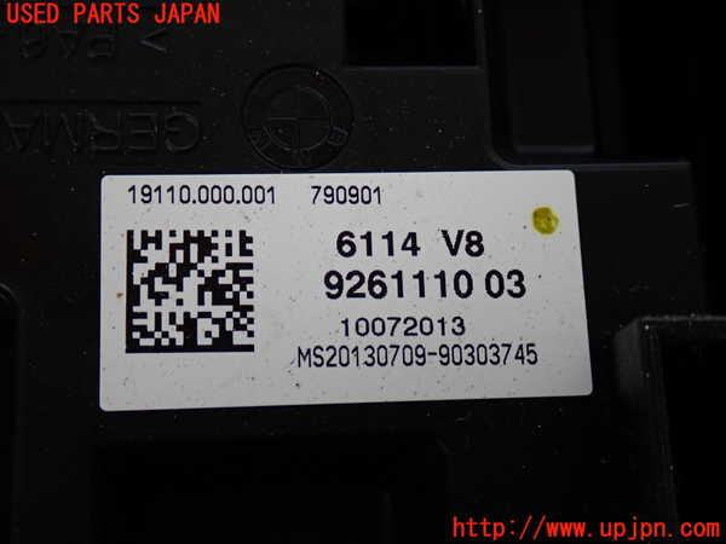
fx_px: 1133
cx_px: 363
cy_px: 272
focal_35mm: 54
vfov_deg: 27.0
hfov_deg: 35.5
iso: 320
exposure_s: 1/50
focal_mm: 9.65
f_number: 3.3
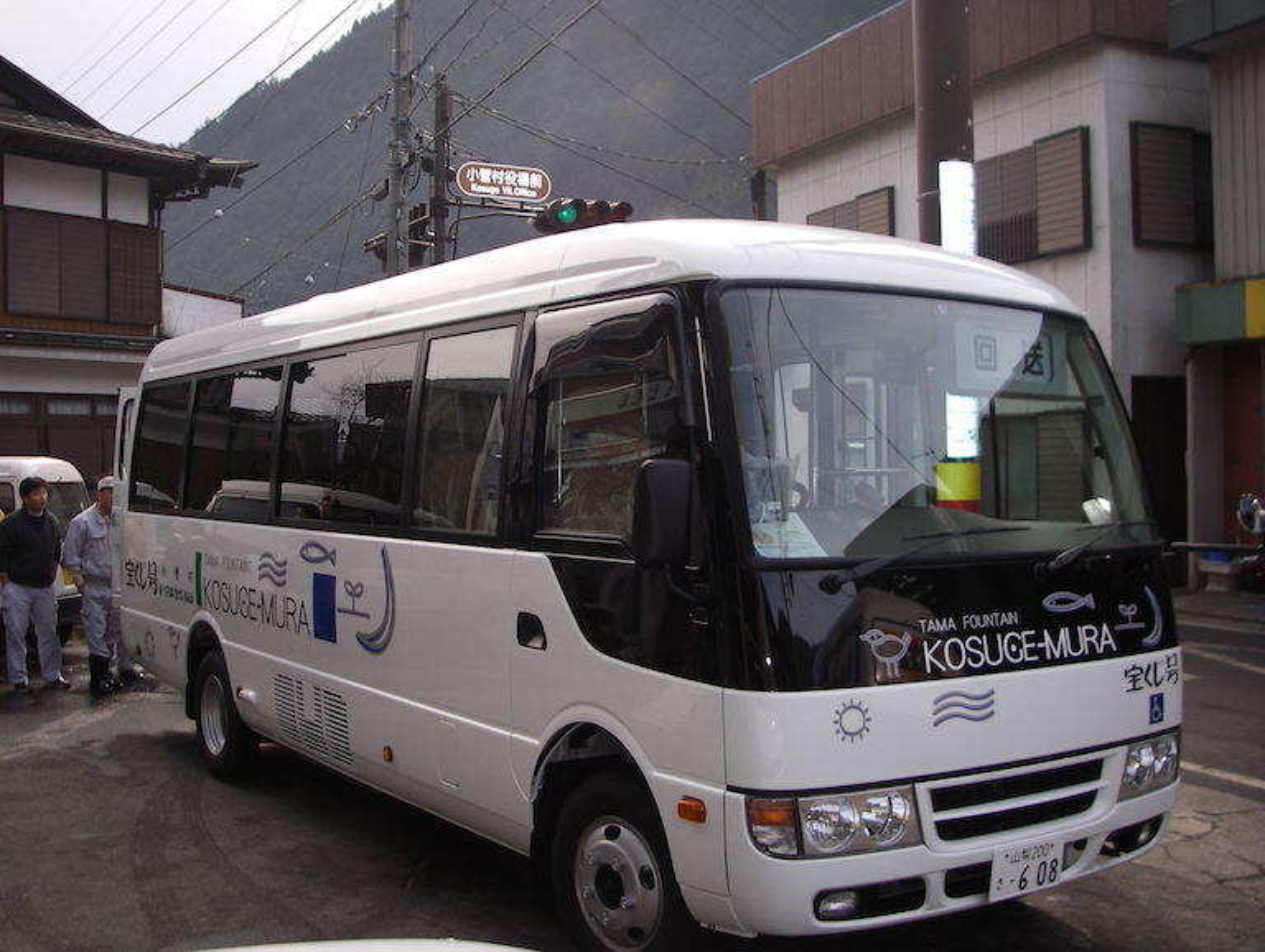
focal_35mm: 38
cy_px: 476
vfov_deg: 37.8
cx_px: 632
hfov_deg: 48.9
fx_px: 1390
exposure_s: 1/200
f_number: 3.3
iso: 80
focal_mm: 6.3
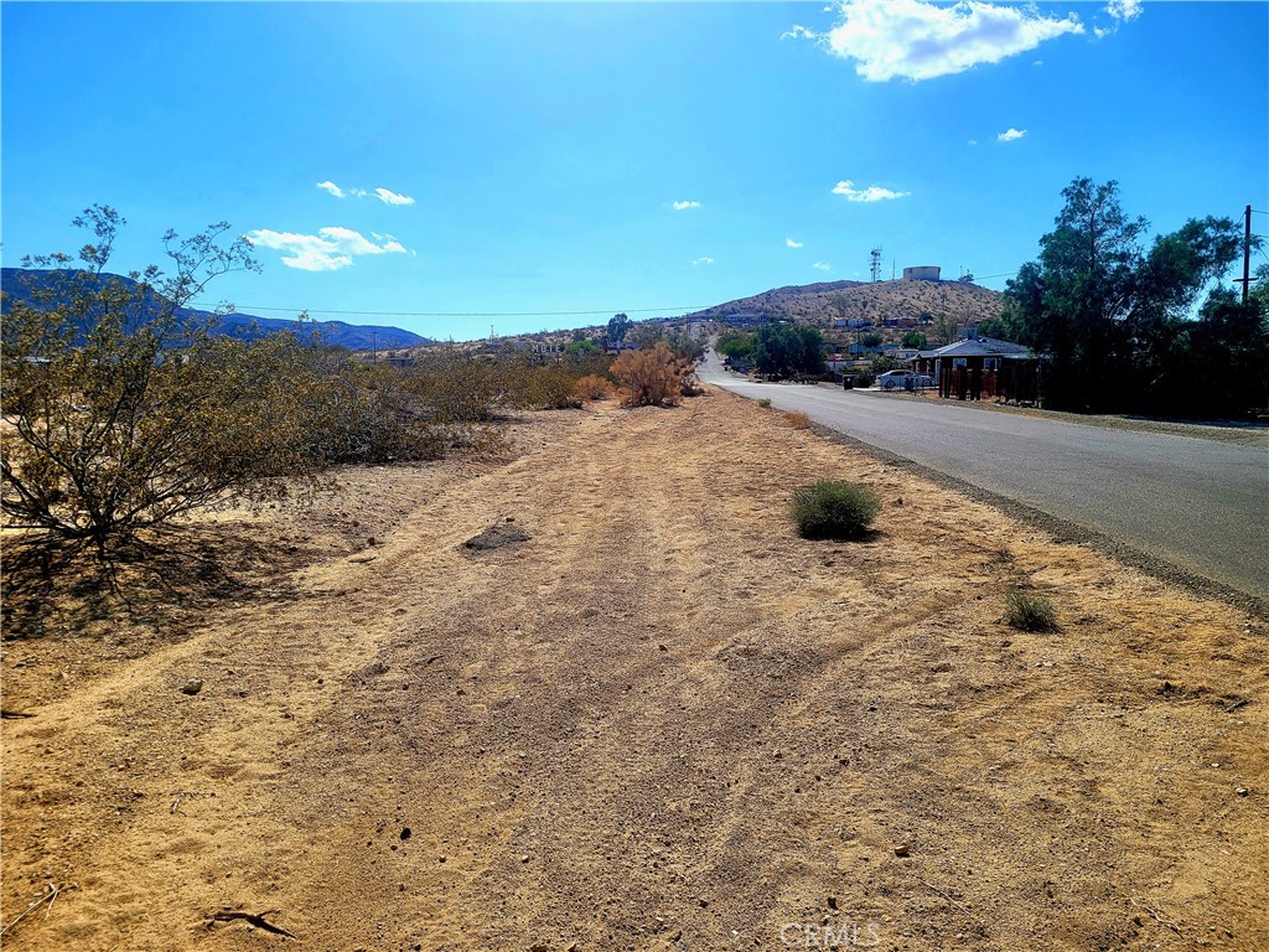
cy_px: 476
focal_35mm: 26
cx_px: 634
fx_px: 953
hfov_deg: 67.3
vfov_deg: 53.1
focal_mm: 5.4
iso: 40
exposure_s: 1/10000
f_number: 1.8
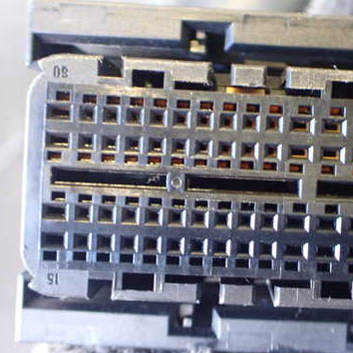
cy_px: 166
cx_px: 247
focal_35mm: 45
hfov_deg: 37.0
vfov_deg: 37.5
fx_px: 519
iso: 1000
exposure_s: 1/30
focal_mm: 5.4
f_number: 2.3
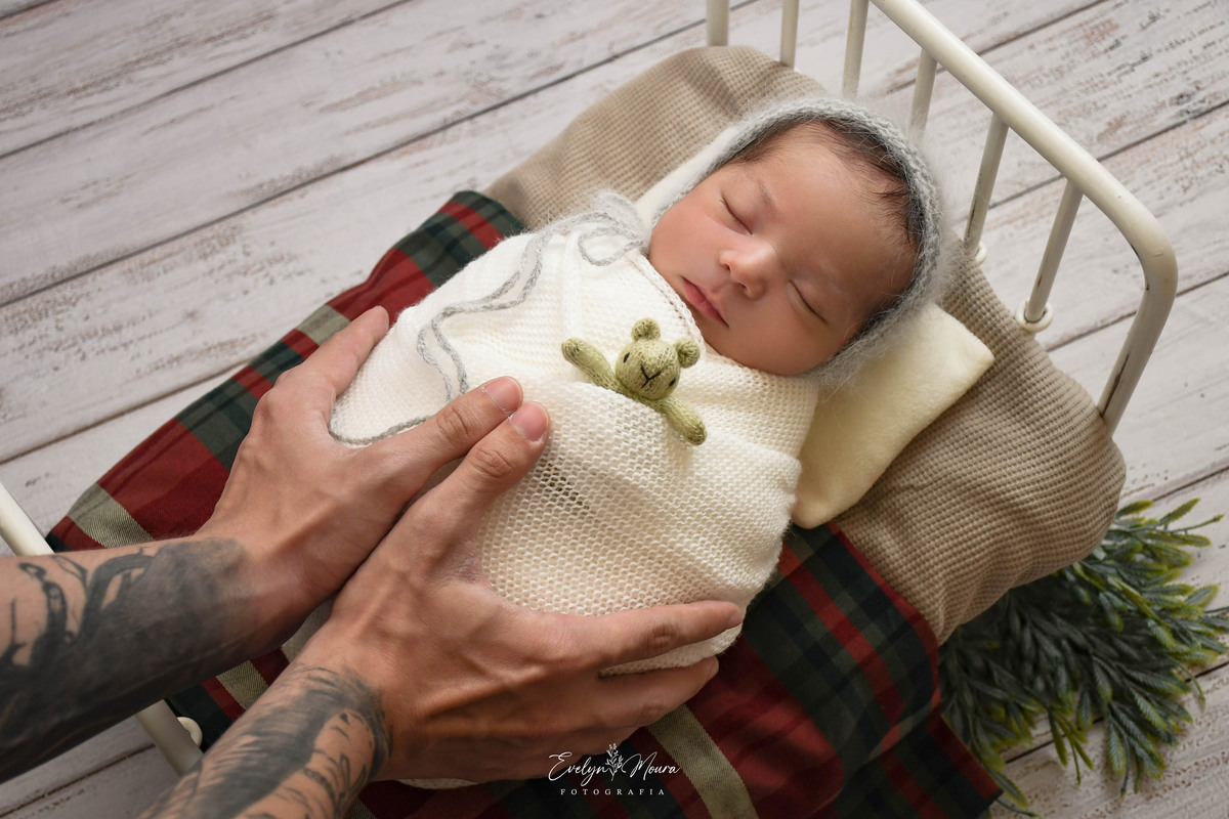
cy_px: 410
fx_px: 1775
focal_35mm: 52
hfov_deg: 38.2
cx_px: 614
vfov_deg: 26.0
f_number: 4.2
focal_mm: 35
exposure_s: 1/200
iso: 640
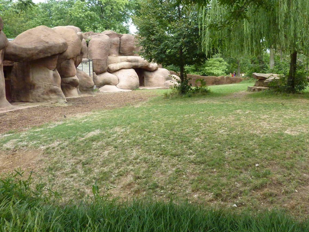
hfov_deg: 51.9
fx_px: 312
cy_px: 76
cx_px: 198
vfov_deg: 40.2
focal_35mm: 35
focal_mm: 4.1
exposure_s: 1/500
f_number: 3.3
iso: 320
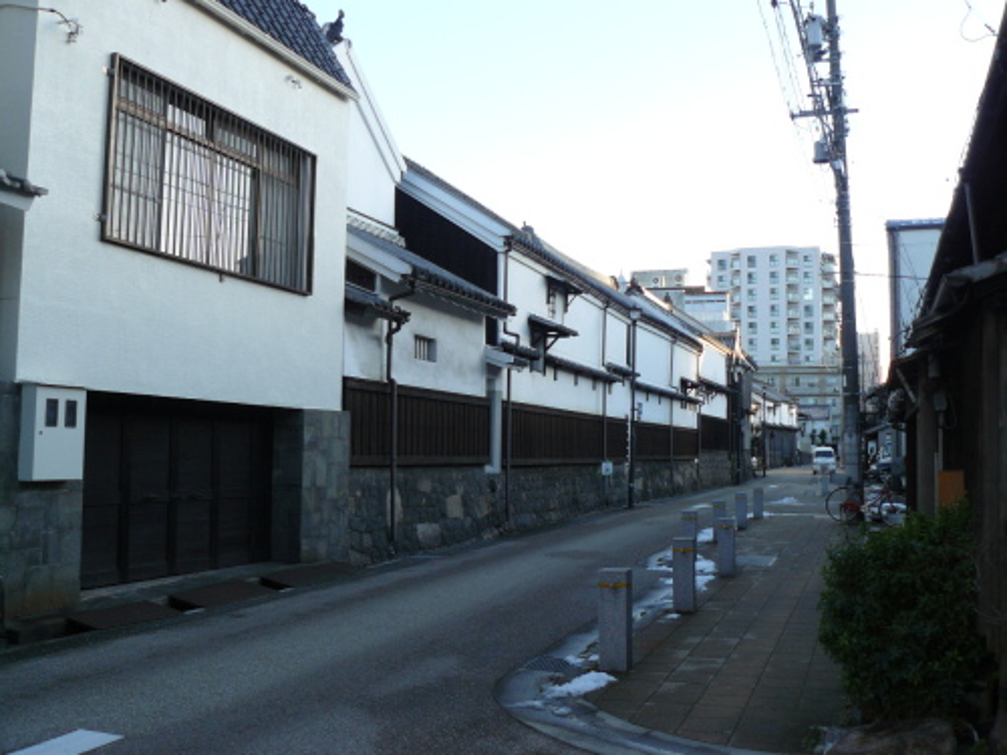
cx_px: 504
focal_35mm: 36
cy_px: 378
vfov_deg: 39.7
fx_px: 1047
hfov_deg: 51.4
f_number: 3.6
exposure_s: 1/125
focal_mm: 6
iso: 100
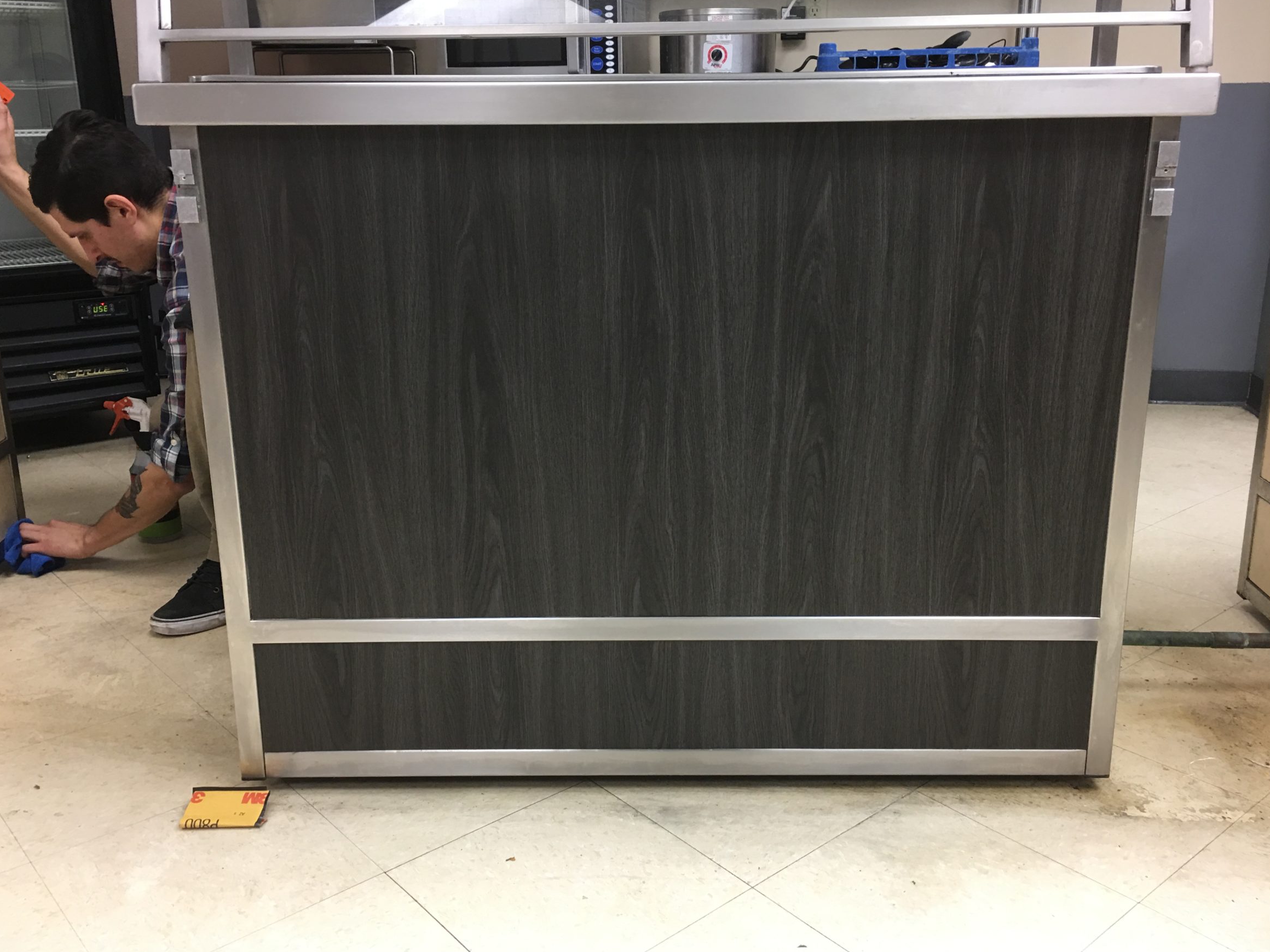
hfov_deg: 56.8
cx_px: 647
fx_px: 1174
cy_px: 466
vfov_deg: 44.2
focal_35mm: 32
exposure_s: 1/15
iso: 40
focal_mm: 4.15
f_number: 2.2
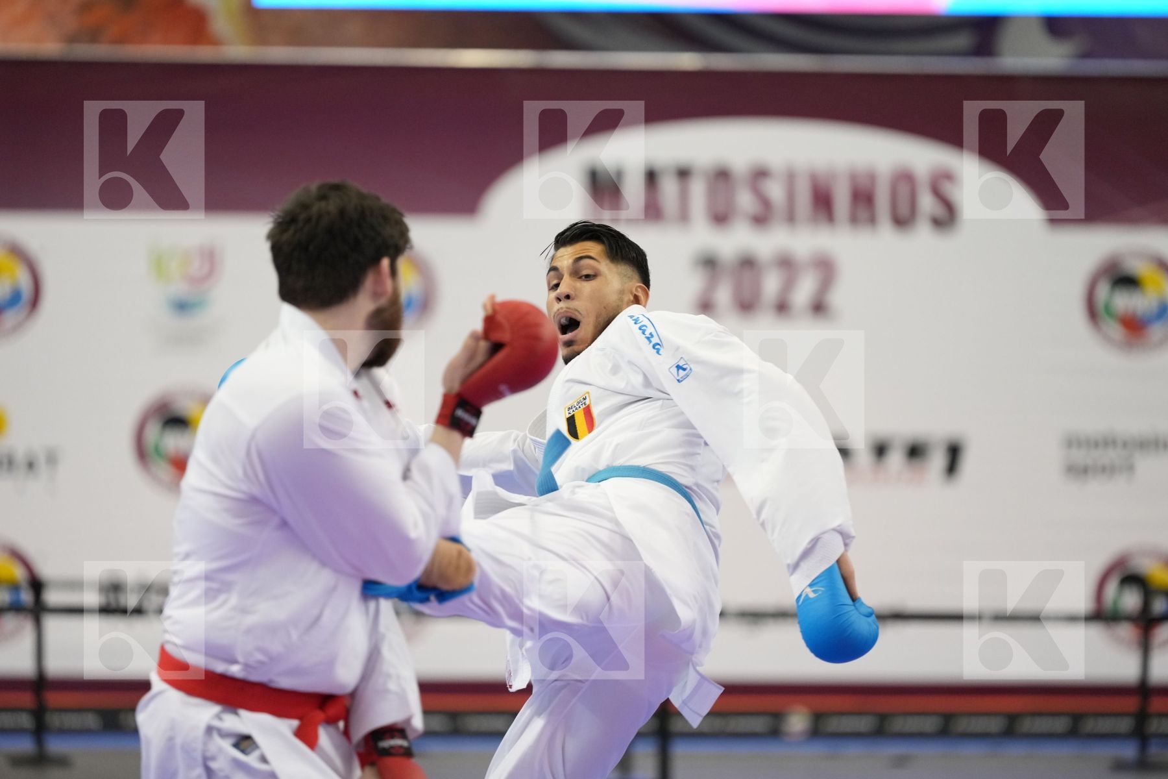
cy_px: 390
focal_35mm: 180
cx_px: 584
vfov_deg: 7.6
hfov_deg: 11.4
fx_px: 5840
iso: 2500
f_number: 2.8
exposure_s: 1/1000
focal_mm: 180
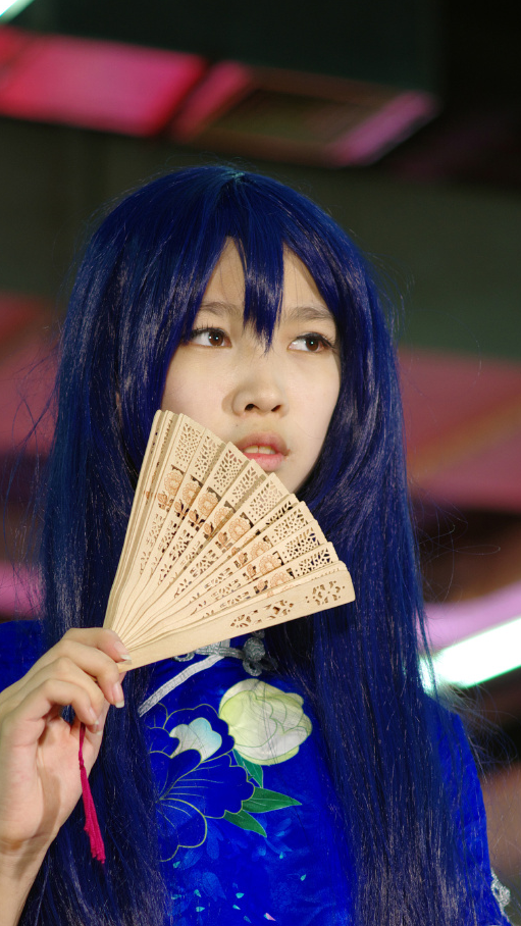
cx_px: 237
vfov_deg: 14.8
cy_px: 552
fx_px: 3560
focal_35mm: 145
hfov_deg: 8.4
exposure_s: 1/60
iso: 200
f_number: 2.8
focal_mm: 70
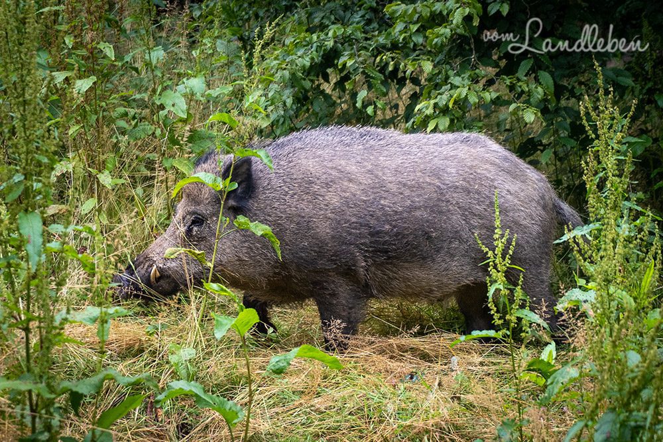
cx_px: 332
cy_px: 221
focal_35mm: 75
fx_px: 1381
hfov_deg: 27.0
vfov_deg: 18.2
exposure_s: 1/250
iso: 500
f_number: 5.6
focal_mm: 50
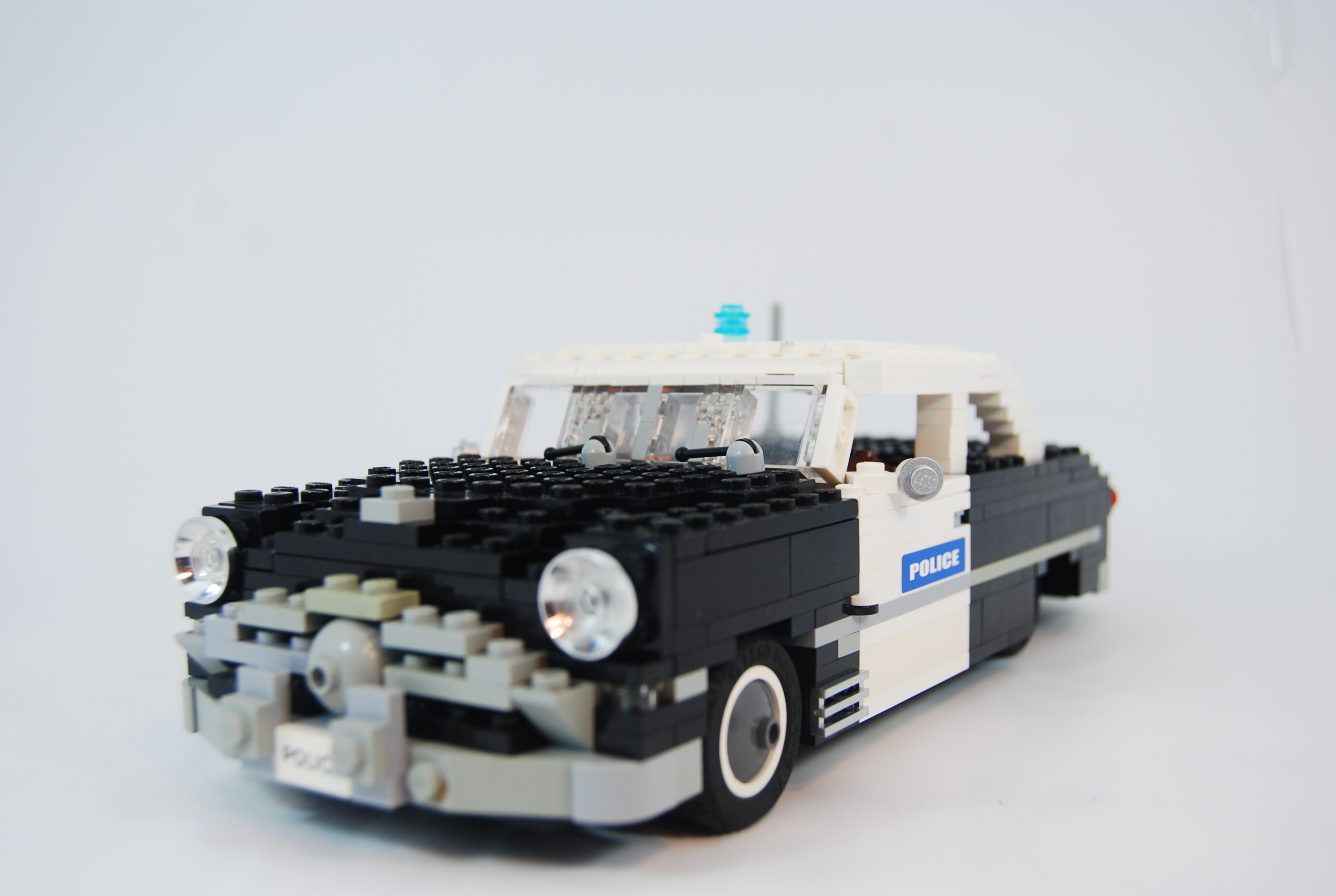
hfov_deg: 49.5
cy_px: 448
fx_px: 1450
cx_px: 668
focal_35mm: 39
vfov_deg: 34.4
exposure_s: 1/100
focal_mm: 26
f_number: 5
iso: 200
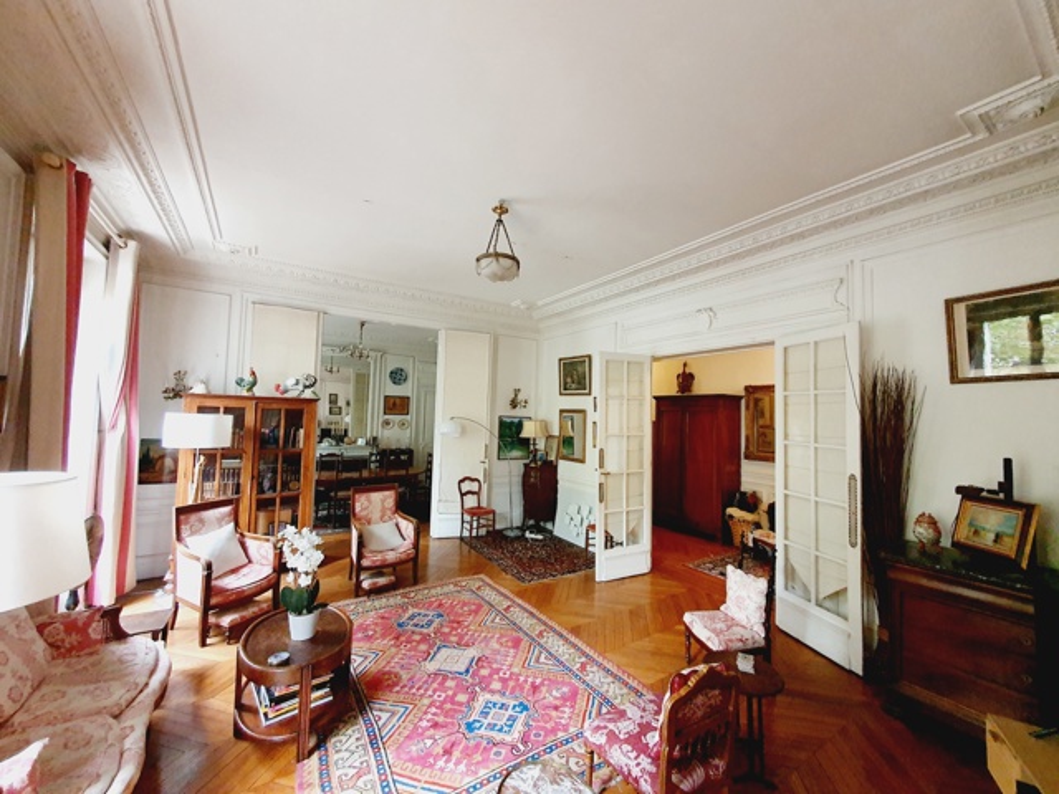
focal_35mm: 13
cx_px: 530
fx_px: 398
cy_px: 397
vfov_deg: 89.9
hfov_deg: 106.2
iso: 500
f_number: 2.2
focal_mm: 1.8
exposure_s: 1/30
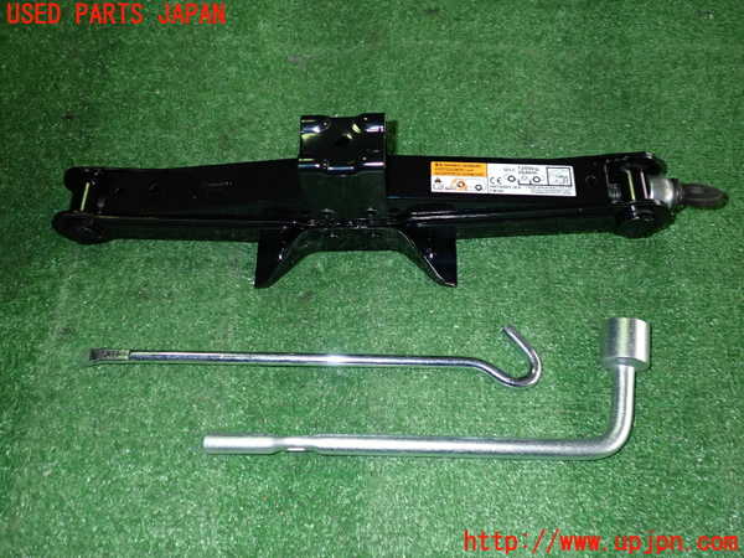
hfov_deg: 60.0
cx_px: 372
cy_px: 279
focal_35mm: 30
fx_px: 645
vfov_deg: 46.8
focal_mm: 5.4
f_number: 6.3
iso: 320
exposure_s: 1/30
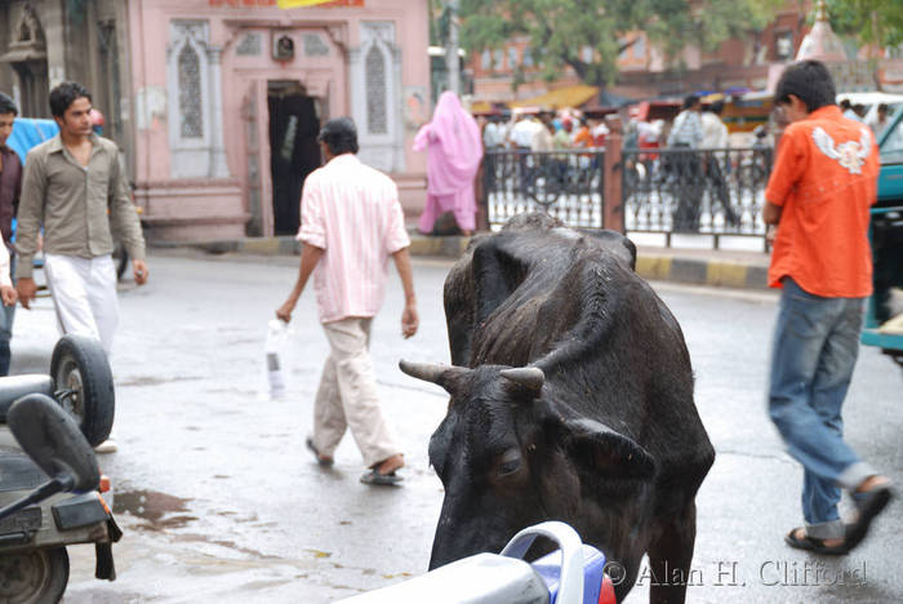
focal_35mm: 90
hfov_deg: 22.6
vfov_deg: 15.2
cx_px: 452
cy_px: 302
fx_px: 2259
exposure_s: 1/50
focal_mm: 60
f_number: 5
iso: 100
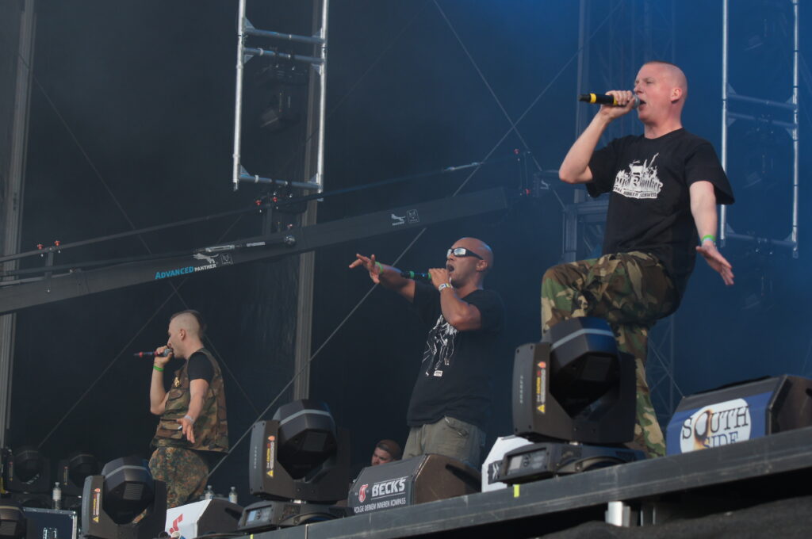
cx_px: 406
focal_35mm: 112
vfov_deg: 12.1
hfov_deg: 18.2
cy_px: 270
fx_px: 2534
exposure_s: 1/400
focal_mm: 75
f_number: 5.6
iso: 200
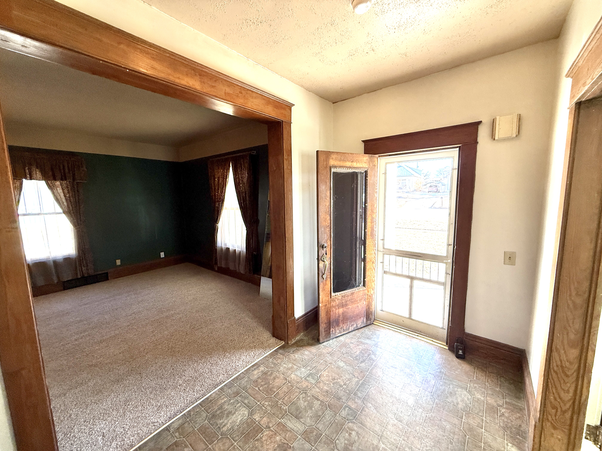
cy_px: 226
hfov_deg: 102.1
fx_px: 243
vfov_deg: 85.7
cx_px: 301
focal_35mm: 14
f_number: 2.2
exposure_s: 1/120
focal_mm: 2.22
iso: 200
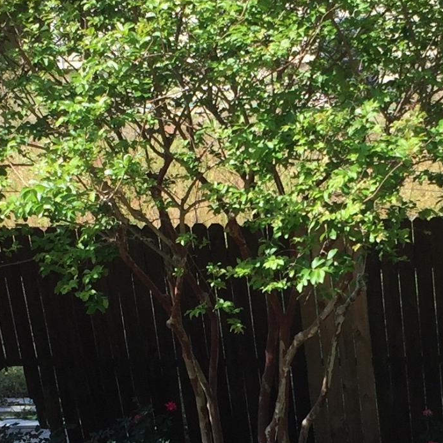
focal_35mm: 111
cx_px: 327
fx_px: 1607
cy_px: 360
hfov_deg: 15.6
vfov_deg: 15.6
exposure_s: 1/638
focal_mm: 4.15
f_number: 2.2
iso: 32
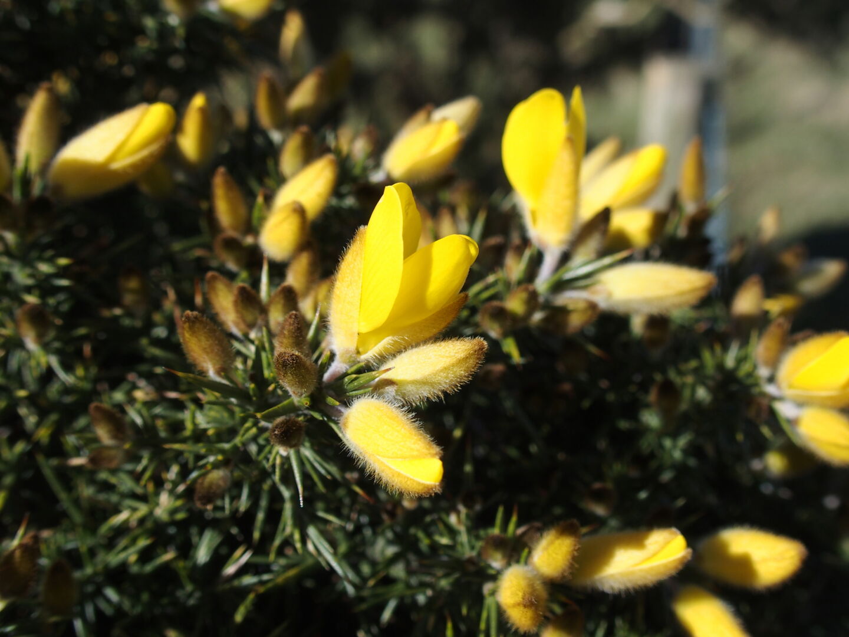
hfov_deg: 44.8
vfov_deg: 34.3
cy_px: 318
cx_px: 424
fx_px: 1030
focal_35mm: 42
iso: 100
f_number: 4
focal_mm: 9
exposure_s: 1/800
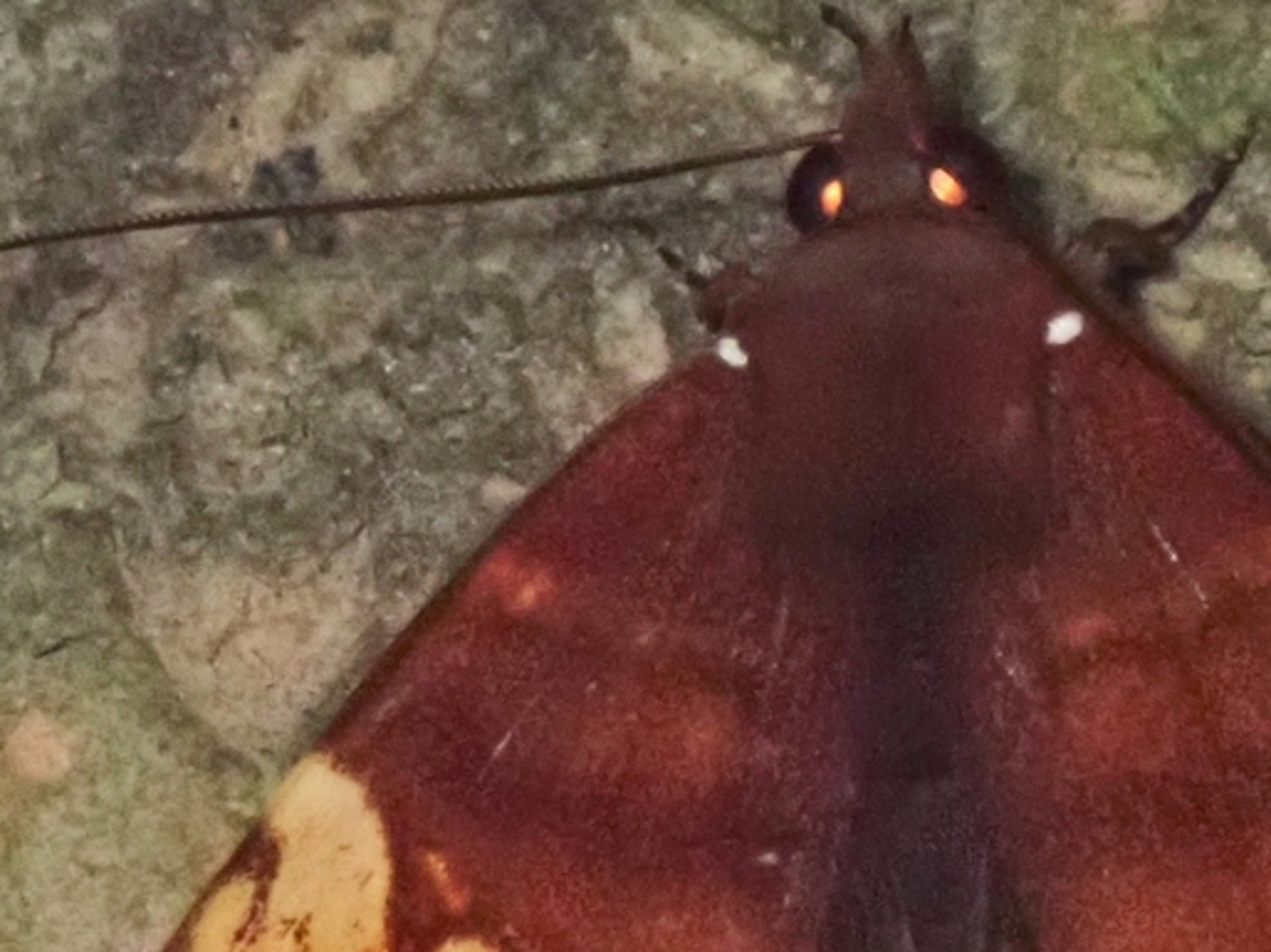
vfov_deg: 6.7
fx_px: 8147
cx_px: 954
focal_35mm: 222
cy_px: 657
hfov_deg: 8.9
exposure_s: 1/500
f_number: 18
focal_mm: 18
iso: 1600
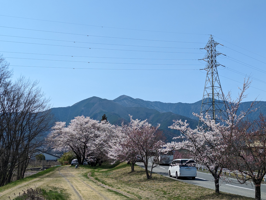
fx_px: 369
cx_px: 133
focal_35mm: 48
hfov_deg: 39.6
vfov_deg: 30.3
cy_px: 100
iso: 46
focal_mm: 6.81
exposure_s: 1/2232
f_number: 1.85
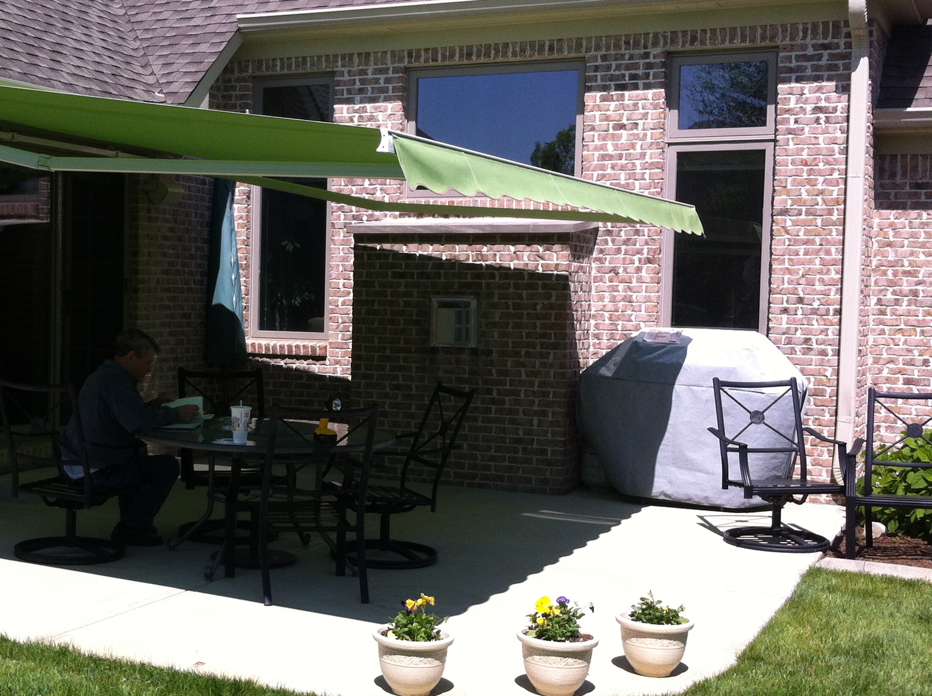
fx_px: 1559
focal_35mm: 58
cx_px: 266
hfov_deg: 32.8
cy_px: 346
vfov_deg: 25.2
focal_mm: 3.85
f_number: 2.8
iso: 80
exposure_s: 1/1077
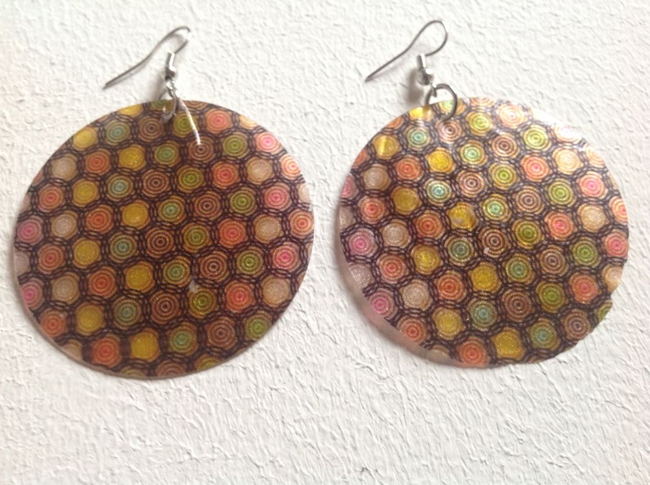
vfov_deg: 40.6
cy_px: 242
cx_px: 325
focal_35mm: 35
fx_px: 656
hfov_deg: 52.7
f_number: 2.4
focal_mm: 4.28
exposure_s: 1/15
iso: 100
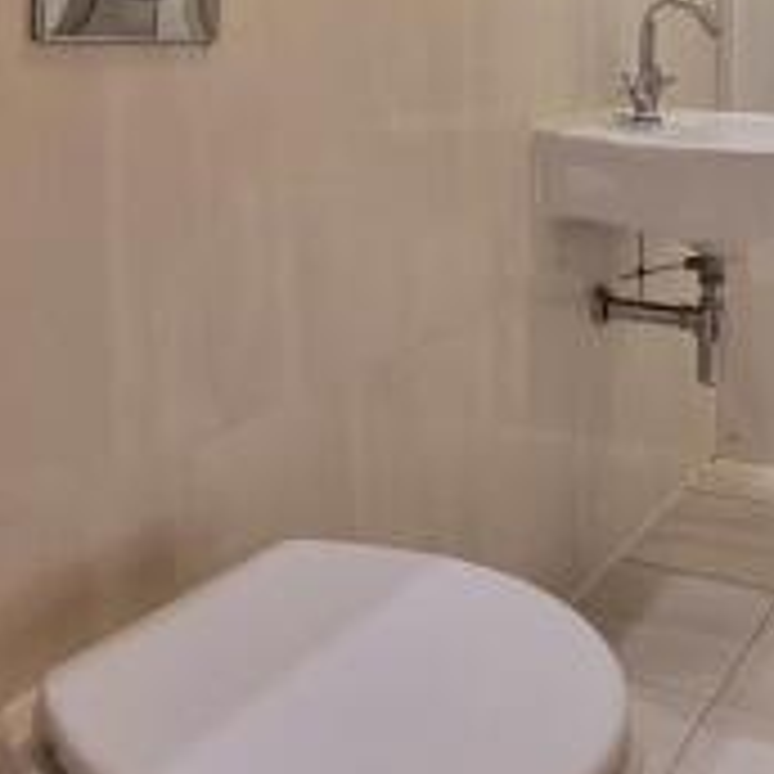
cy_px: -2
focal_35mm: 39
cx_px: 695
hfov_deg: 39.7
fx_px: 987
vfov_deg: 38.1
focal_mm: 2.2
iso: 320
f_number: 2.2
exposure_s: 1/50
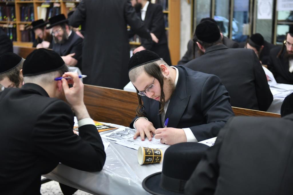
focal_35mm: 56
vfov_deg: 24.2
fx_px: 456
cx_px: 146
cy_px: 98
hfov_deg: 35.6
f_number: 5
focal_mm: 56
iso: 1000
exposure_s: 1/100
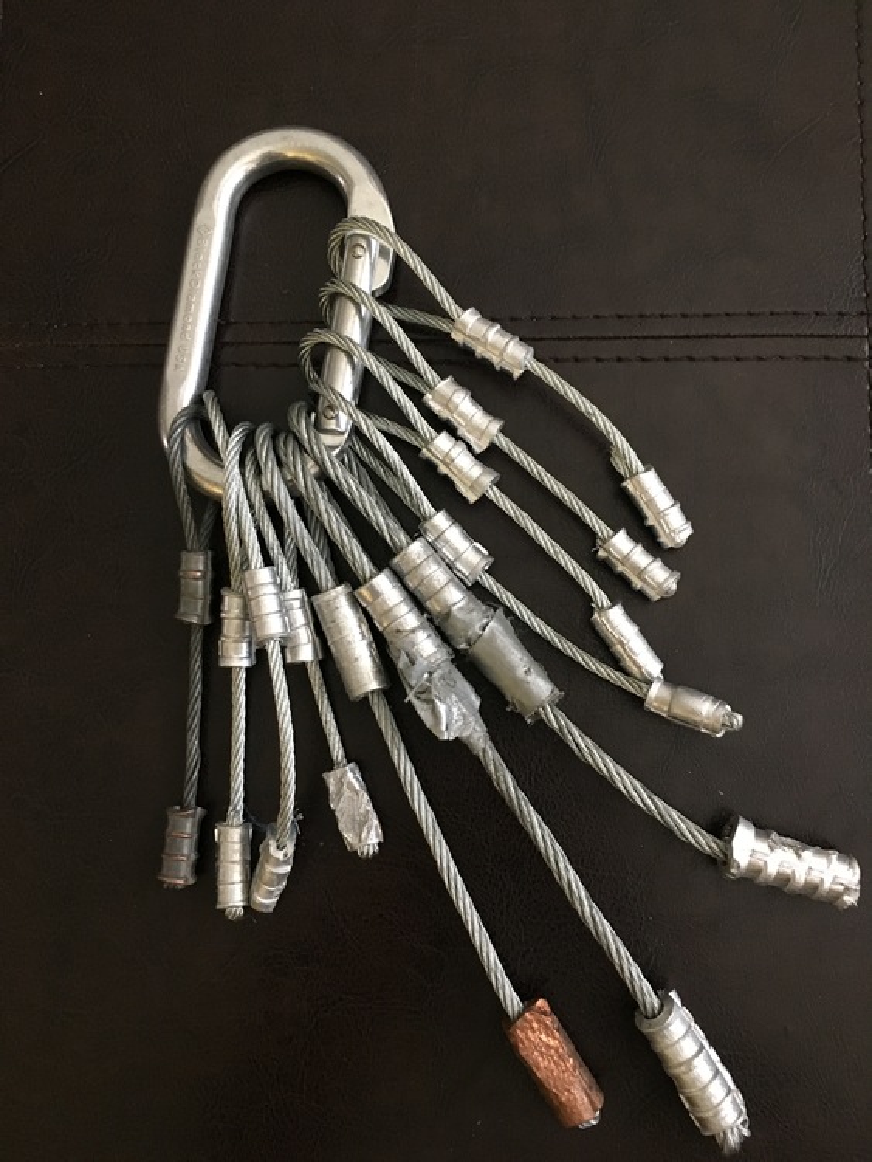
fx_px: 973
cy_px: 581
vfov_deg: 61.6
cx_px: 436
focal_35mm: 29
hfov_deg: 48.3
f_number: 2.2
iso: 200
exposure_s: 1/15
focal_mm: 4.15
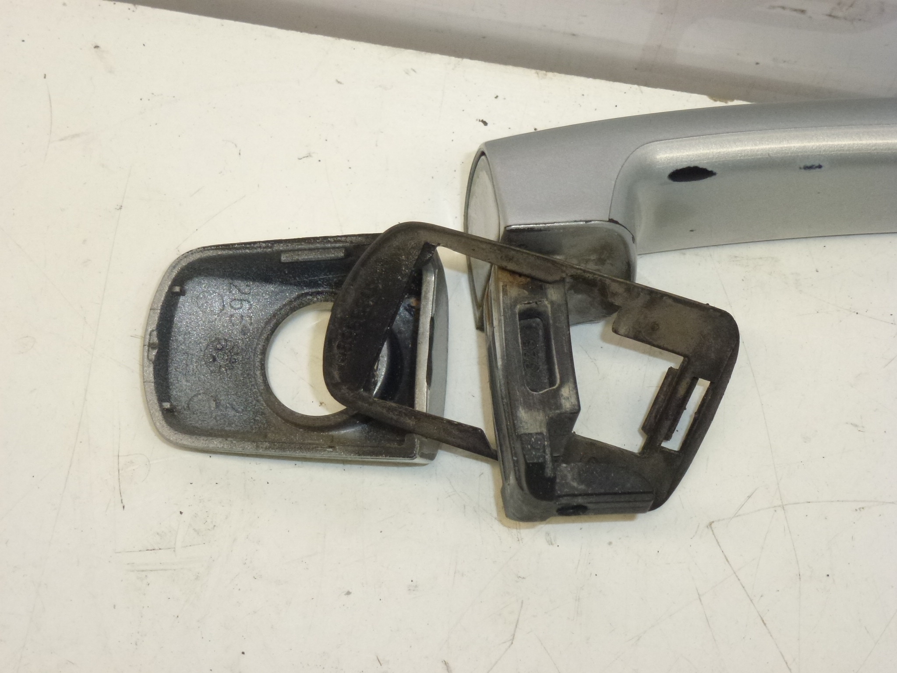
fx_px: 2488
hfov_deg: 20.4
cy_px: 336
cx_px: 448
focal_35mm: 96
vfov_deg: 15.4
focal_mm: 17.3
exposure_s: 1/160
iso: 400
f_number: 5
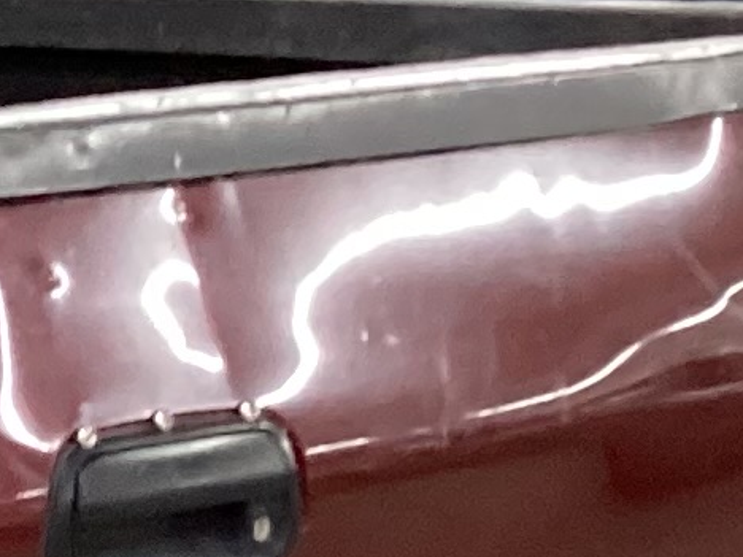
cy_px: 695
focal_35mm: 216
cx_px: -1486
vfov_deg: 6.8
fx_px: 4636
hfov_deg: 7.9
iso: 400
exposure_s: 1/40
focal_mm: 3.3
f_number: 2.4
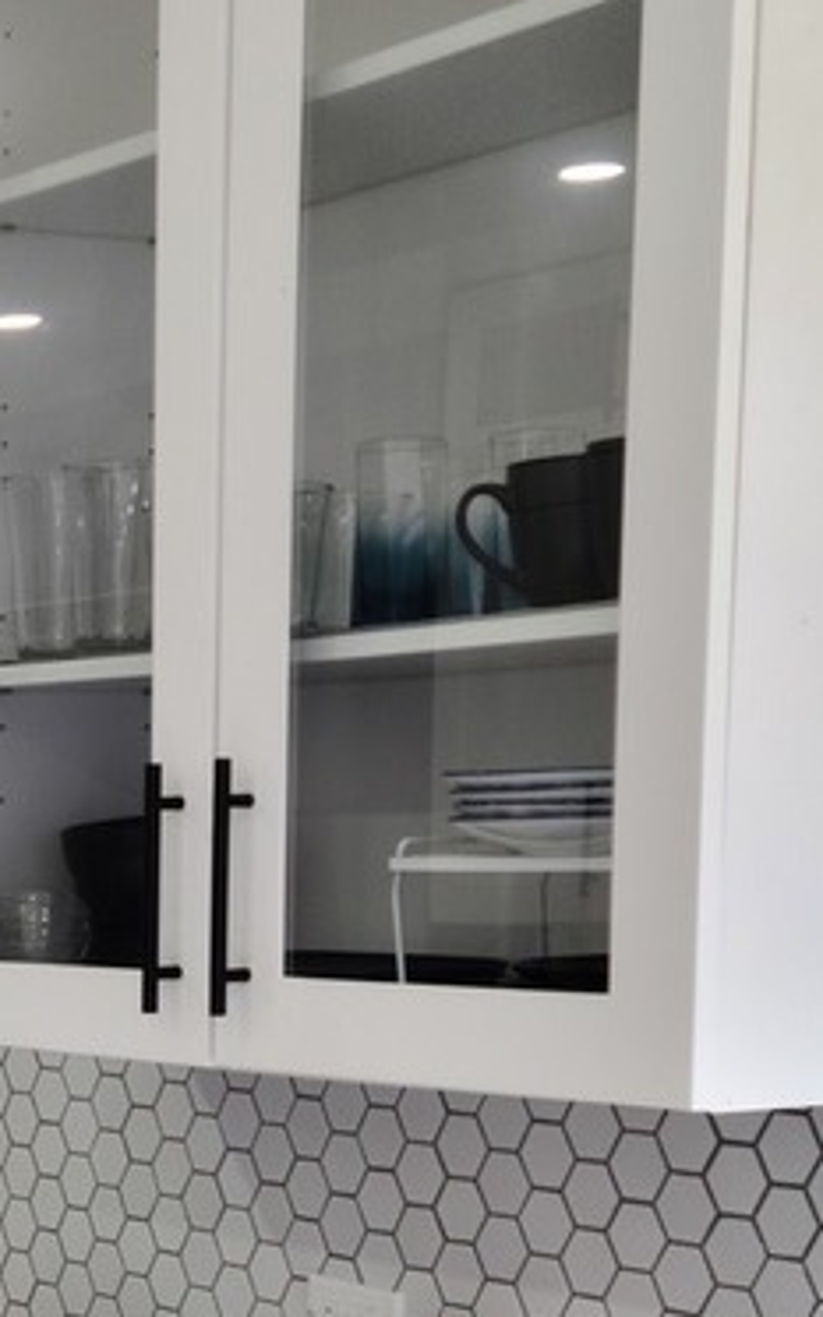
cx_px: -325
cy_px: 1162
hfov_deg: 14.4
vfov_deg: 23.5
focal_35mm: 86
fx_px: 3087
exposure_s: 1/60
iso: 64
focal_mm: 5.9
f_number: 2
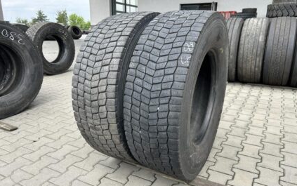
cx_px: 150
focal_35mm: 28
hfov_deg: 66.4
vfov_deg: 44.6
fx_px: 227
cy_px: 102
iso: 50
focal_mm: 5.7
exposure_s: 1/894
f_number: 1.5
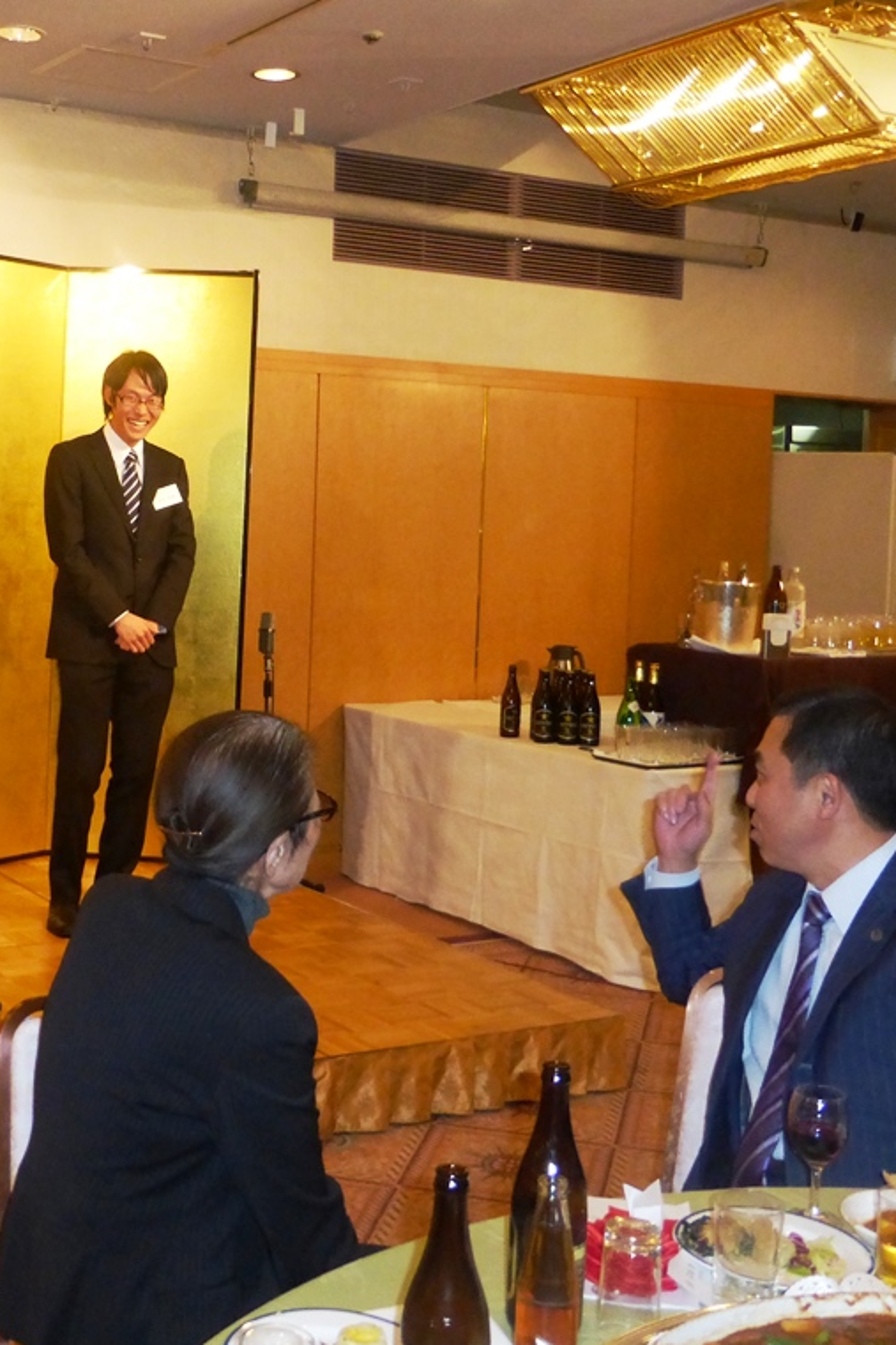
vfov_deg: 54.4
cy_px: 668
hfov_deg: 36.4
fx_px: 1307
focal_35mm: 35
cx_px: 159
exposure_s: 1/60
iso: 400
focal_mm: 4.3
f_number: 3.3
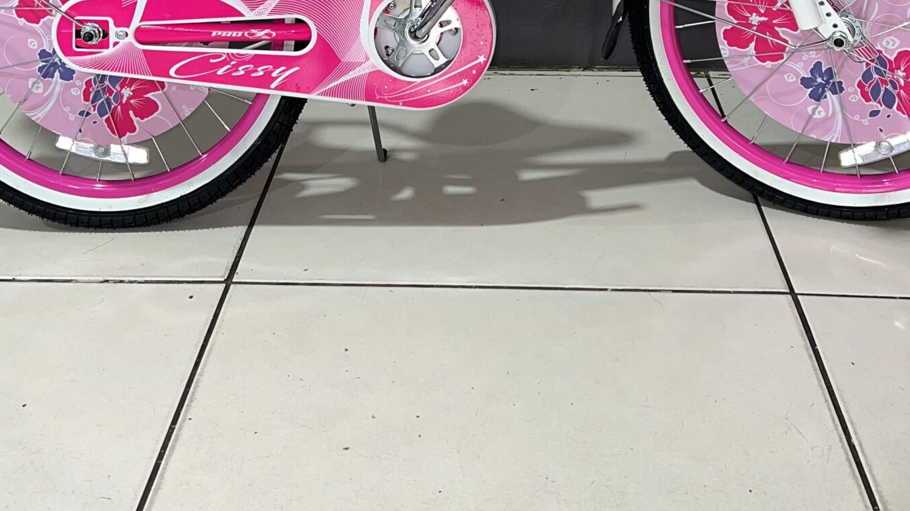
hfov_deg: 38.5
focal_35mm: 54
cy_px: -133
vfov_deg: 20.5
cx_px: 459
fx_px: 1303
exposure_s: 1/30
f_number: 1.5
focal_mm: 5.7
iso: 32
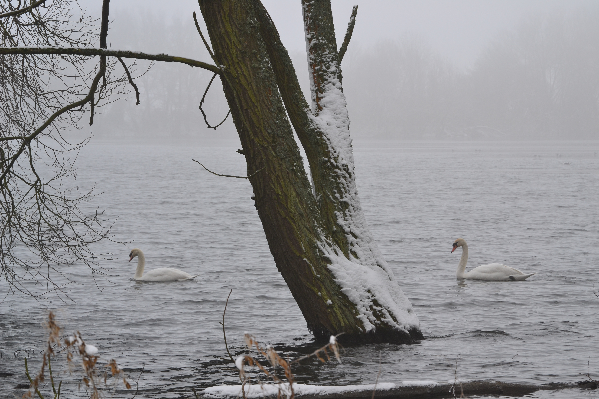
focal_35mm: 158
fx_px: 2620
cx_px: 300
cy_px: 200
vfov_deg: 8.7
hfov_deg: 13.0
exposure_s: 1/160
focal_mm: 105
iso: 400
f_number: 9
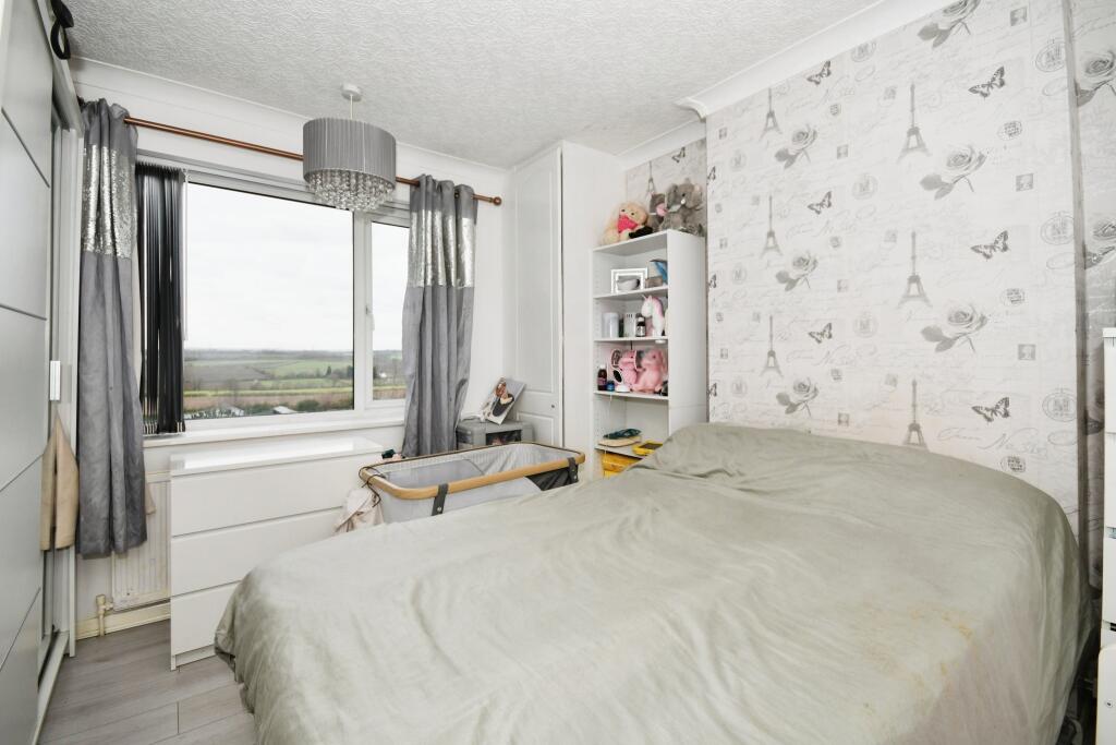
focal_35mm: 15
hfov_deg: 100.4
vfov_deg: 77.3
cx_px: 558
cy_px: 372
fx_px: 465
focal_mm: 10
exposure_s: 1/100
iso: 400
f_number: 8
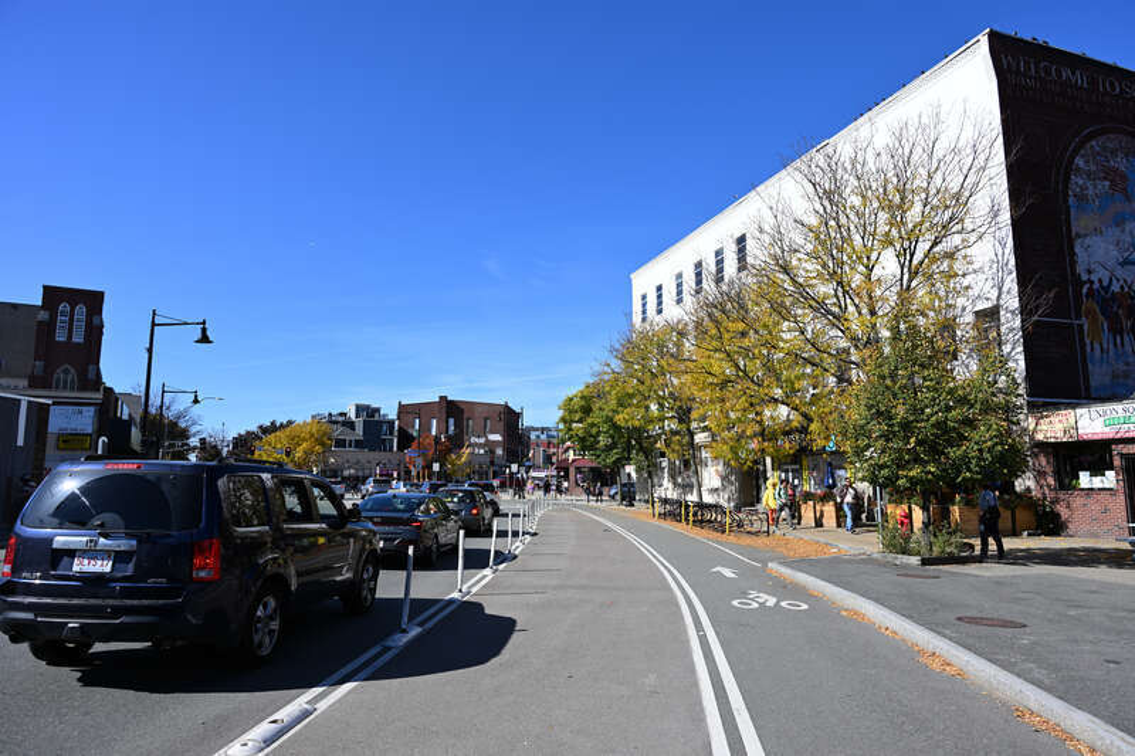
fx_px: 756
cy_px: 378
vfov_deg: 53.1
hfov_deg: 73.8
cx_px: 568
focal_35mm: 24
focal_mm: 24
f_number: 8
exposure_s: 1/160
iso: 64
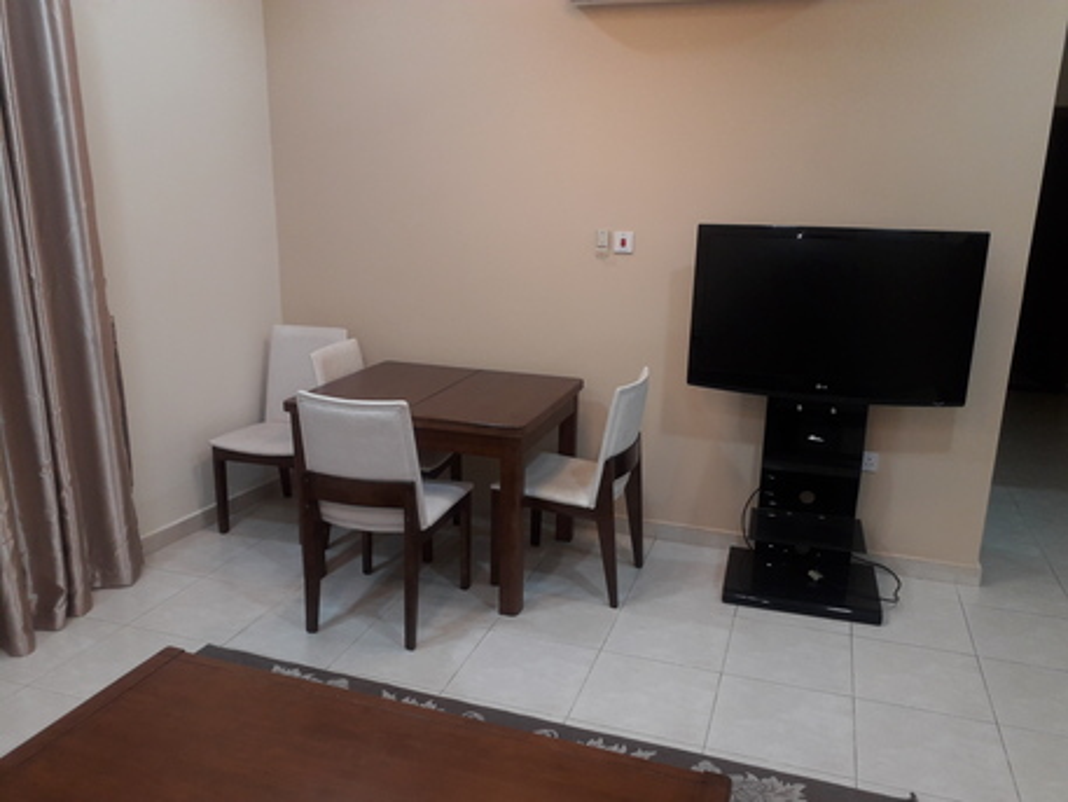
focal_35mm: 27
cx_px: 534
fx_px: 833
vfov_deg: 51.4
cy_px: 401
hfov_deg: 65.3
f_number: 1.9
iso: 80
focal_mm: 3.6
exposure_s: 1/50
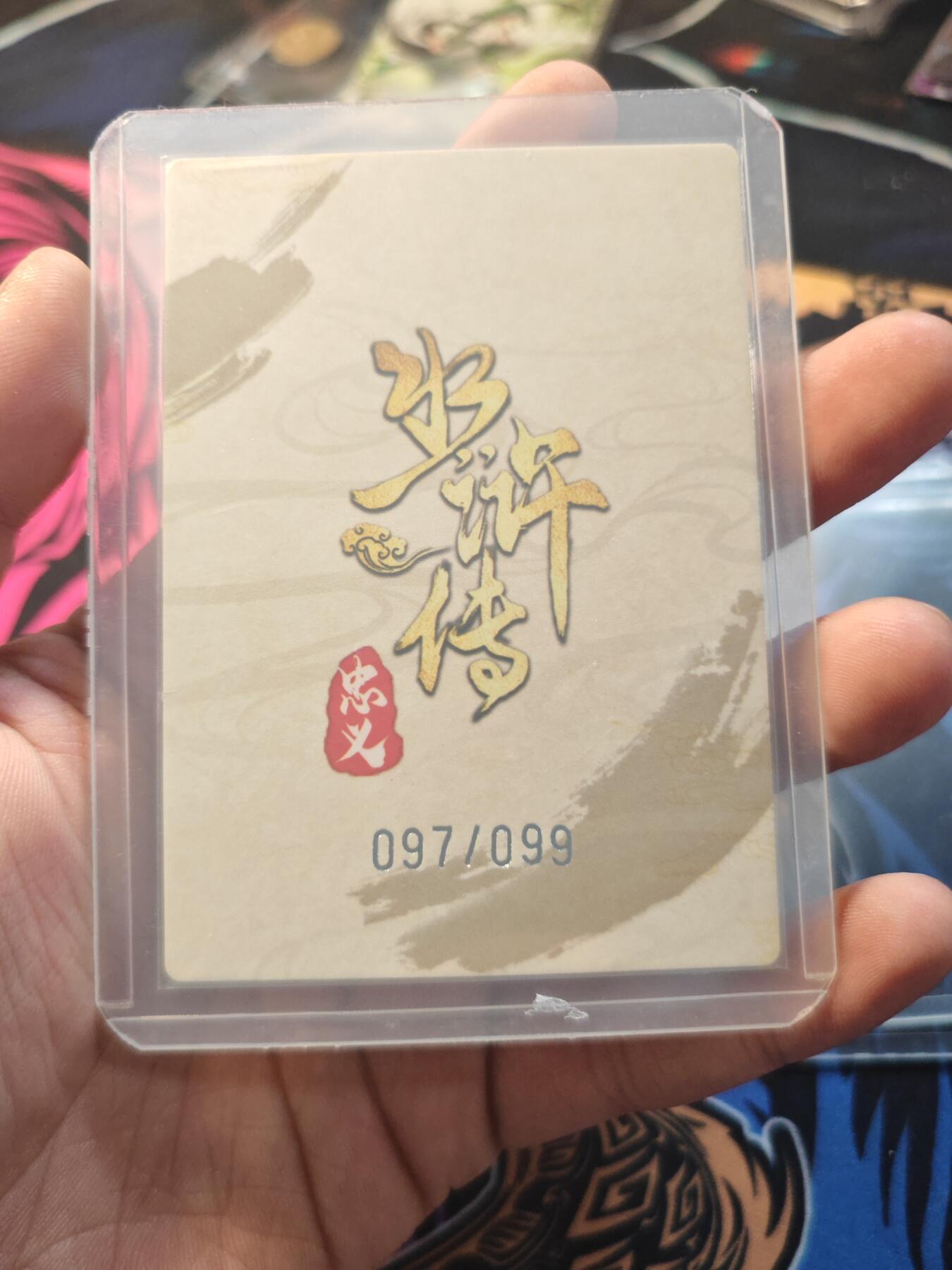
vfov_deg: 67.3
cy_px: 635
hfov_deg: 53.1
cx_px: 476
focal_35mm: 26
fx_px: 953
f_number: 1.6
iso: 320
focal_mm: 5.4
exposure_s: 1/100
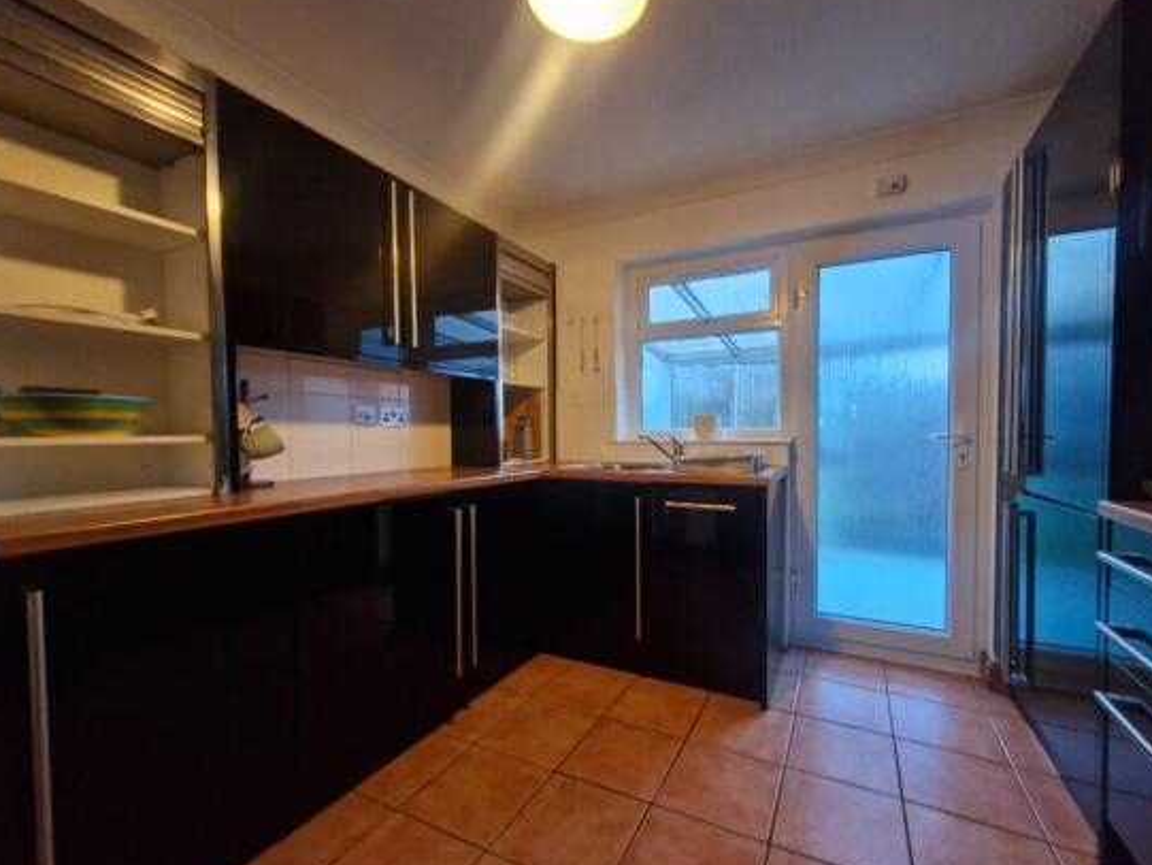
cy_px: 436
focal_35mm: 14
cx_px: 608
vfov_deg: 85.7
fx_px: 466
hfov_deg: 101.9
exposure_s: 1/33
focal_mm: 1.74
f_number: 2.2
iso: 640
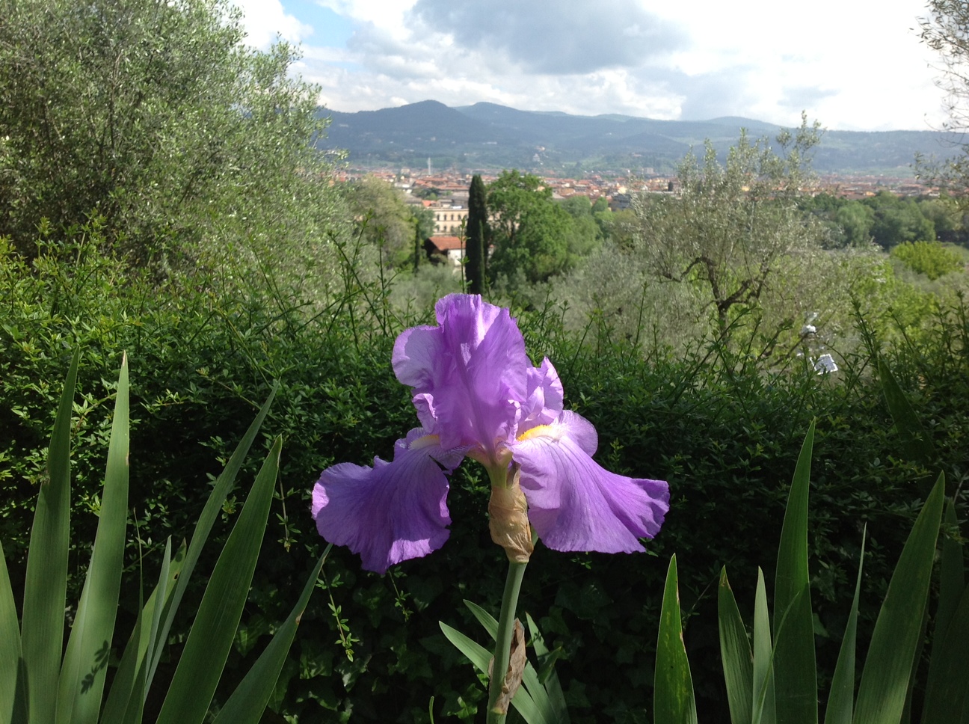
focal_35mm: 35
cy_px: 362
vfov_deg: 40.6
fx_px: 978
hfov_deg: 52.7
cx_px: 484
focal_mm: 4.28
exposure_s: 1/975
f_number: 2.4
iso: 50
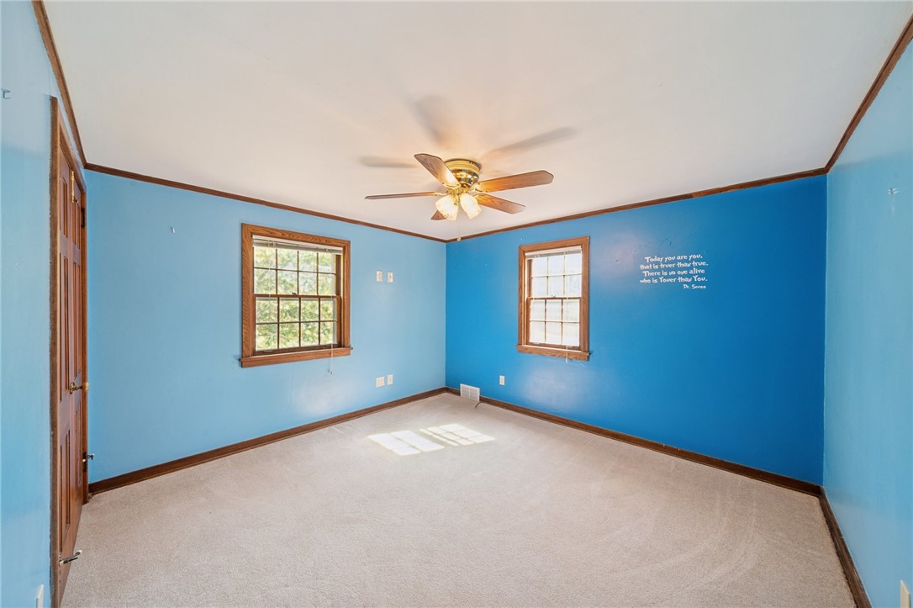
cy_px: 304
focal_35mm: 12
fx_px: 304
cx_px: 456
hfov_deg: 112.6
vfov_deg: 89.9
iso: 125
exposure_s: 1/1.67
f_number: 11
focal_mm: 12
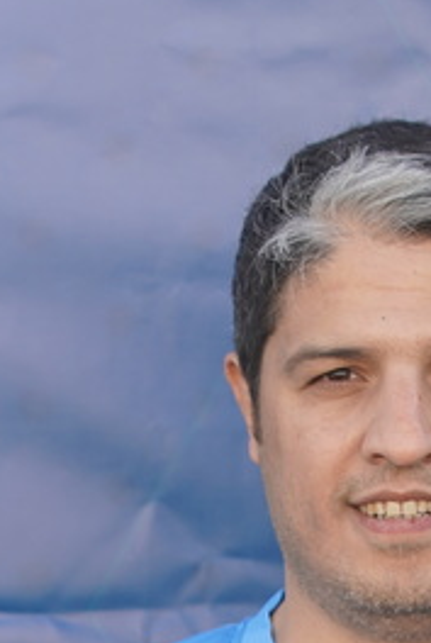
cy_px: 784
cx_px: 407
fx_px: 4883
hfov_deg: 5.0
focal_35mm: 273
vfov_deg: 7.5
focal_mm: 90
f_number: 4
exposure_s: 1/160
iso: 100
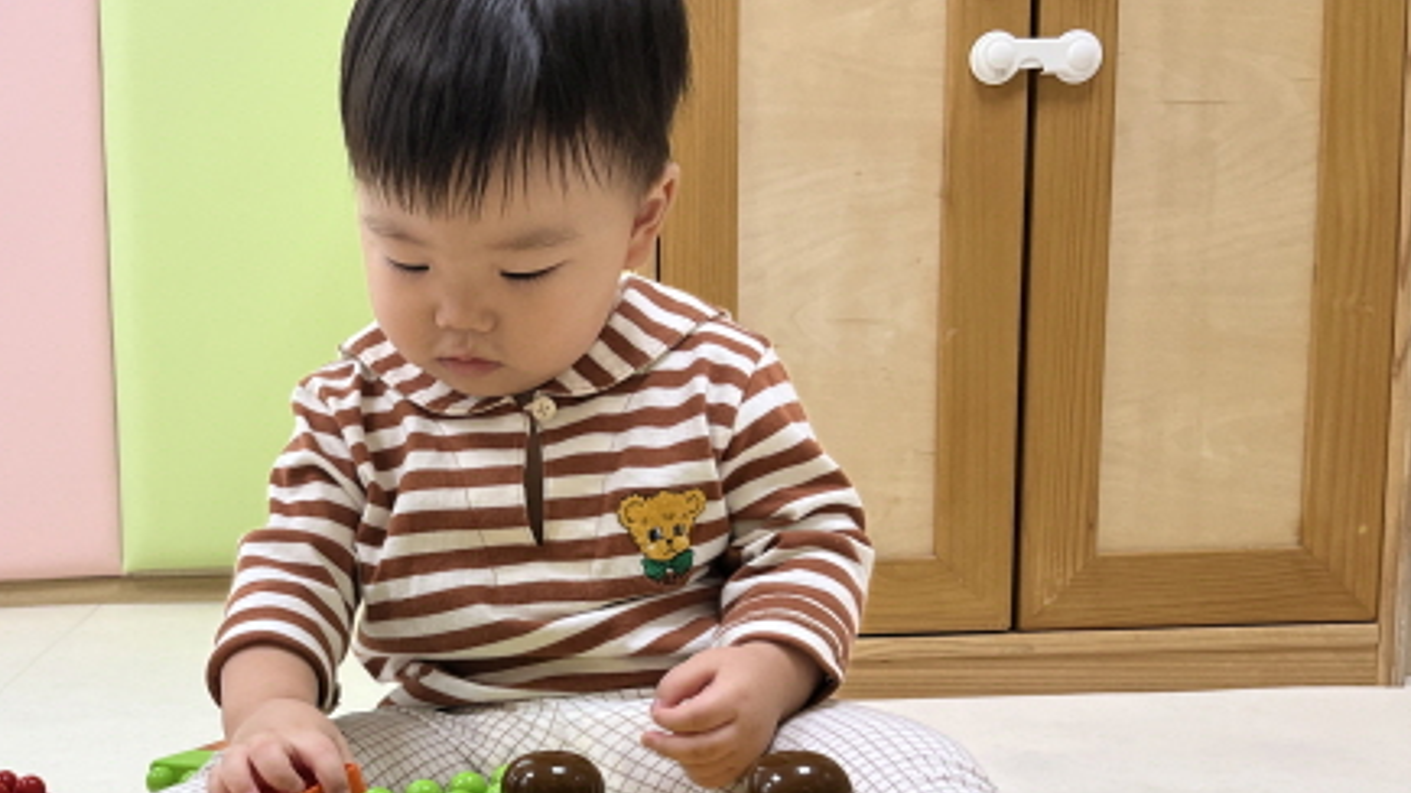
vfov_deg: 24.6
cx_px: 289
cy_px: 728
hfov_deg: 41.9
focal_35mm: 47
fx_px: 1758
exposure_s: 1/120
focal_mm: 5.1
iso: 100
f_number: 1.6
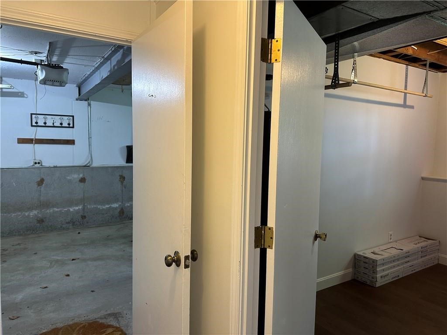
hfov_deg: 71.6
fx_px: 310
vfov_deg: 56.8
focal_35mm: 24
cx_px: 224
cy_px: 168
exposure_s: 1/60
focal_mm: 6.86
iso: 160
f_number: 1.78
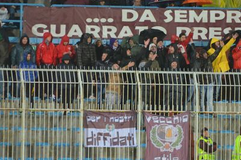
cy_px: 83
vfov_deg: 2.1
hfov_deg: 3.2
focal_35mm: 645
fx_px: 4314
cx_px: 133
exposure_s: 1/125
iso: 3200
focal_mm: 300
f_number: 5.6
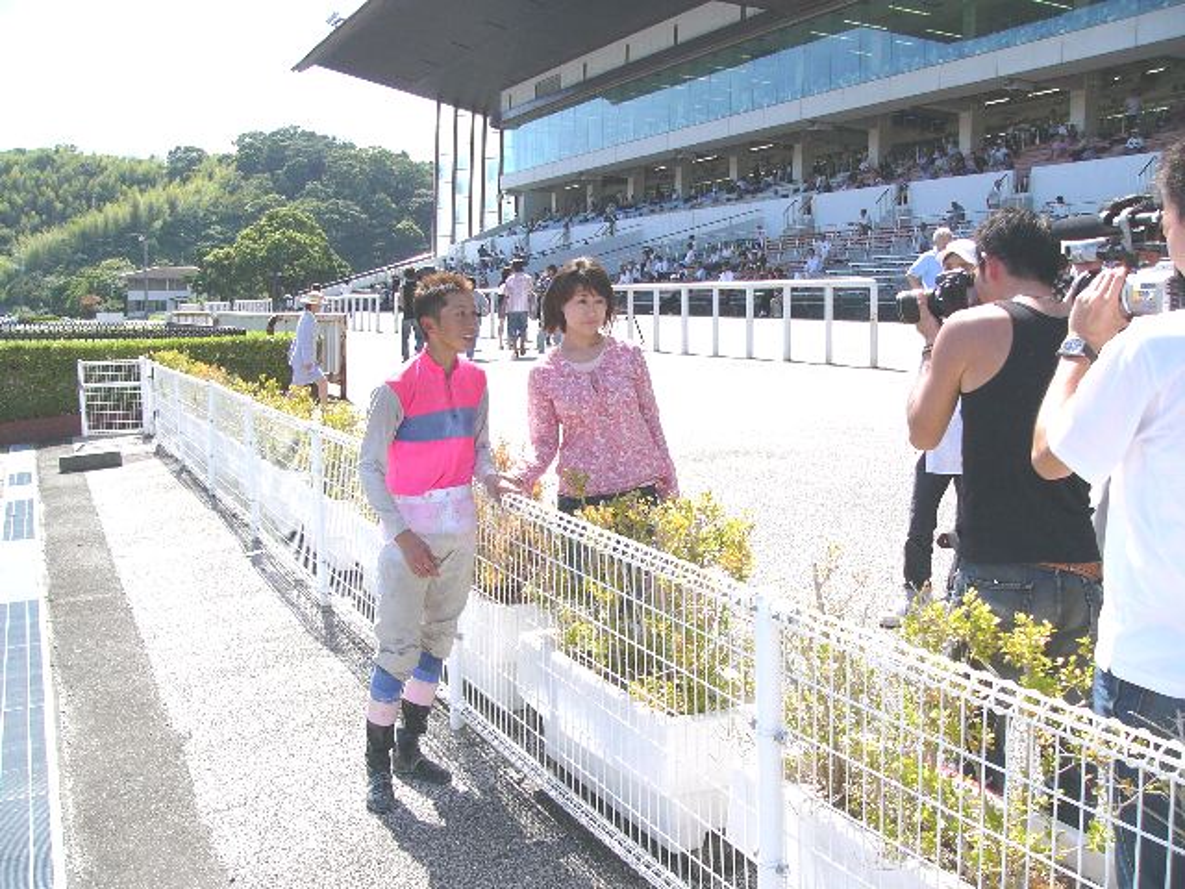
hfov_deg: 51.4
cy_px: 444
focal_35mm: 36
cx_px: 592
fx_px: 1232
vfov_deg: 39.7
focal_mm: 6
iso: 50
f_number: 5.2
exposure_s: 1/500
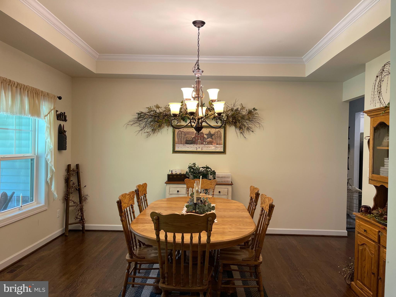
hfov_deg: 67.3
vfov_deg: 53.1
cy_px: 148
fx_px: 297
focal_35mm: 26
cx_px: 198
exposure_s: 1/60
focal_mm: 5.1
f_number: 1.6
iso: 100
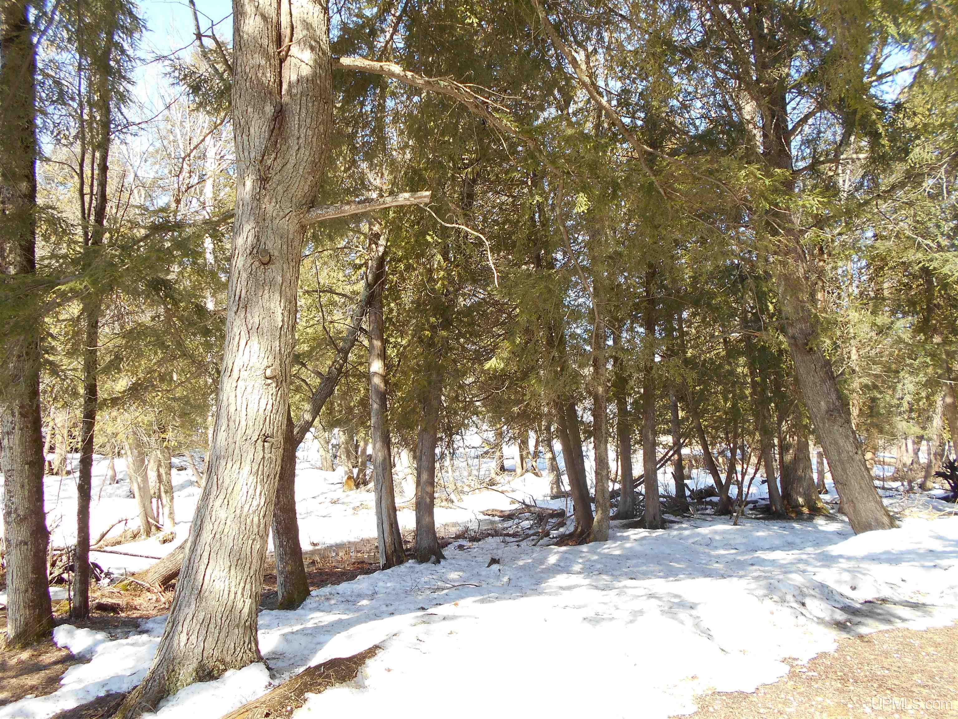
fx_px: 720
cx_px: 479
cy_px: 360
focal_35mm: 26
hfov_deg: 67.3
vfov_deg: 53.1
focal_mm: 4.6
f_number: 3.2
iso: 80
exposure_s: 1/160
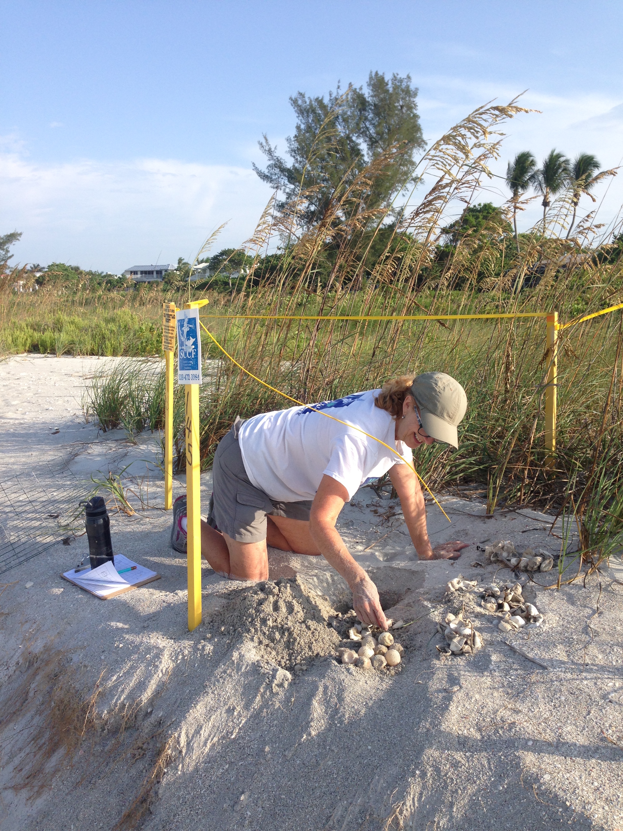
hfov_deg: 42.9
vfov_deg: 55.4
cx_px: 312
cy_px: 416
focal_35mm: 33
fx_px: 792
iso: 50
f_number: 2.4
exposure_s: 1/889
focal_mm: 4.12
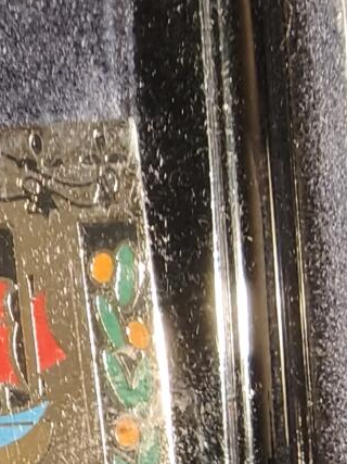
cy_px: 588
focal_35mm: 97
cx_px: -80
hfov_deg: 14.7
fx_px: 1297
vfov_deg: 18.9
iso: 250
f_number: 2
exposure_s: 1/50
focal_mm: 2.32
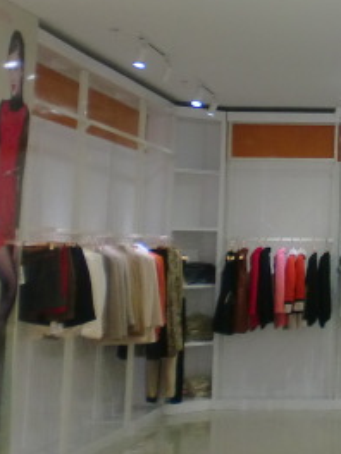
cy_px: 112
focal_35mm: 85
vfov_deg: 22.8
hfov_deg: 16.3
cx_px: 463
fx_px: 1116
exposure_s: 1/60
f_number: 3.1
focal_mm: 6.3
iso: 200
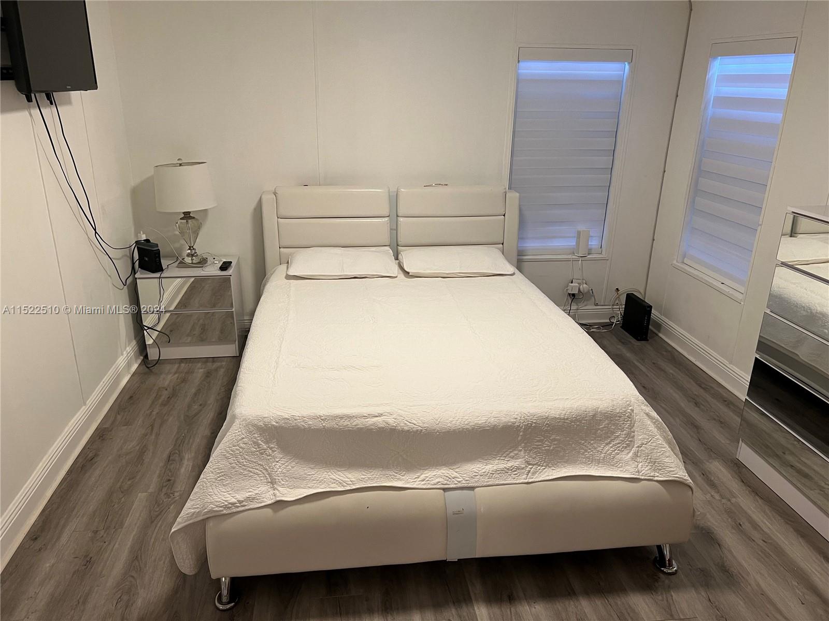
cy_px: 310
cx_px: 414
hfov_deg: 67.3
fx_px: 623
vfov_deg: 53.1
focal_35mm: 26
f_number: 1.5
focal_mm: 5.7
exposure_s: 1/60
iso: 100
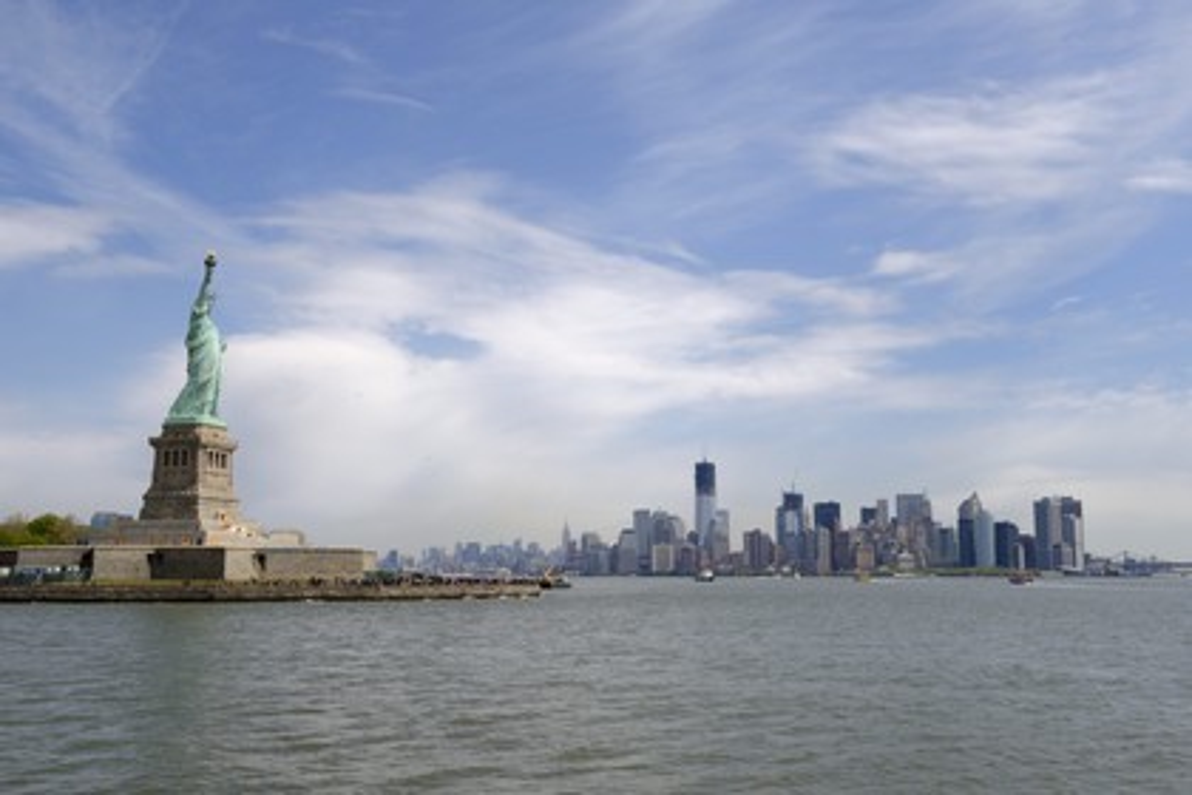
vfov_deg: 41.1
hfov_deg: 58.7
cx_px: 596
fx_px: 1059
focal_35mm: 32
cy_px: 398
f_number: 20
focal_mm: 32
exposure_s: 1/160
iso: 200
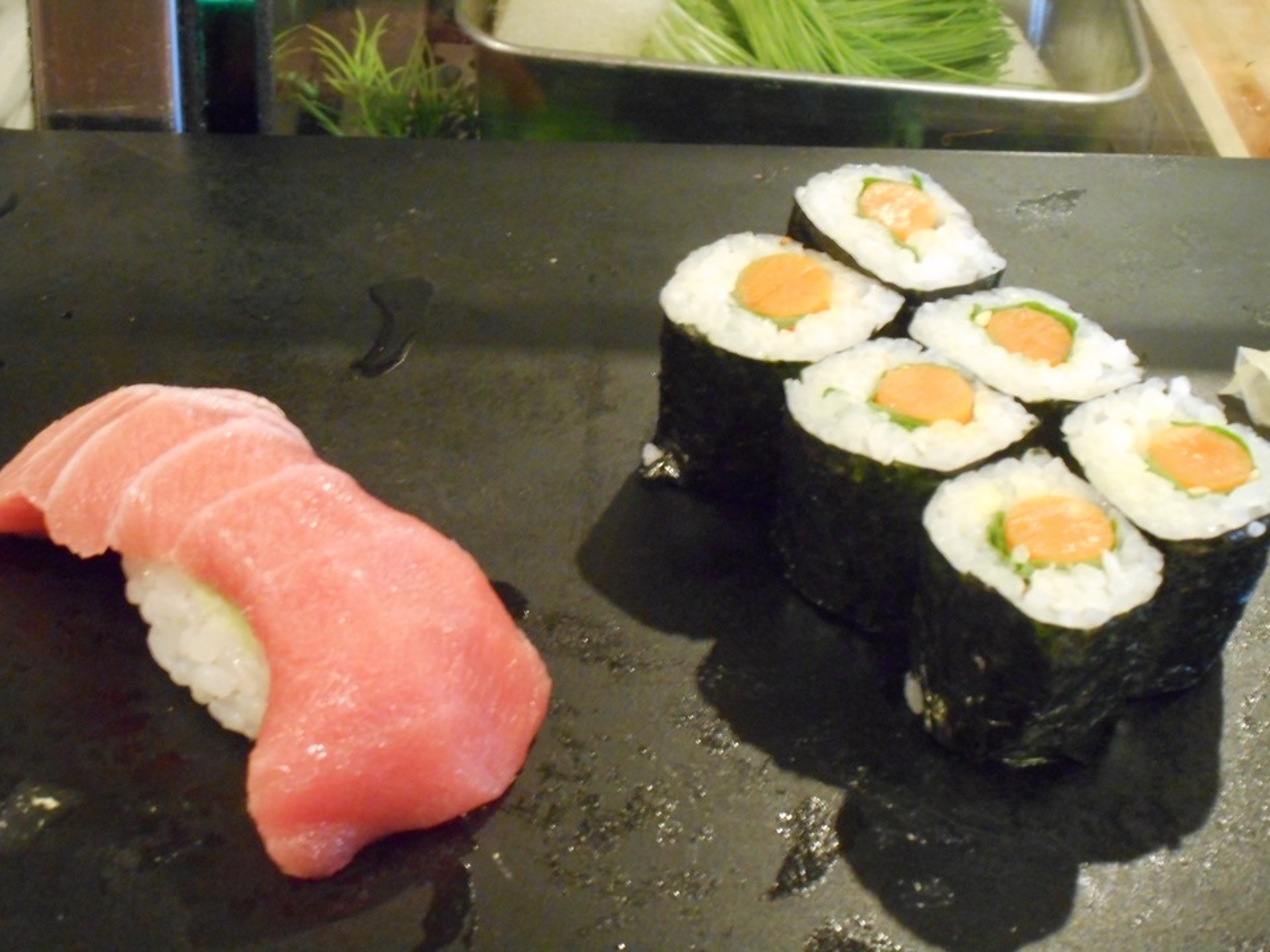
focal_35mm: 59
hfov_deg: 32.7
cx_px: 635
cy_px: 476
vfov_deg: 24.8
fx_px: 2165
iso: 800
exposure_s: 1/8
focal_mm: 10.5
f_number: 5.1
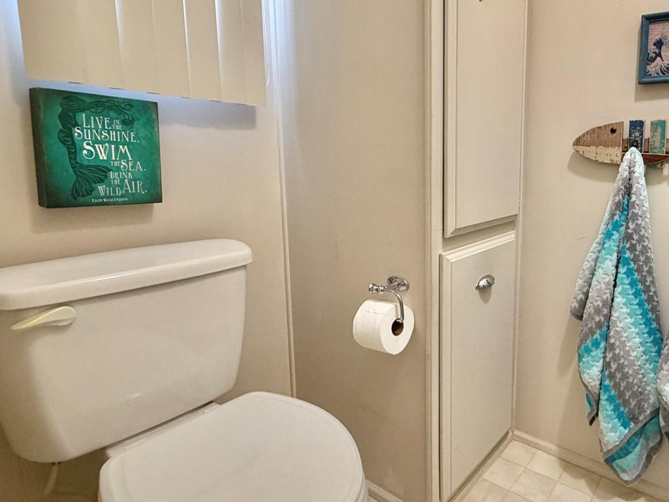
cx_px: 494
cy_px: 213
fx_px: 425
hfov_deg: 71.7
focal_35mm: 22
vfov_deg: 60.8
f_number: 2.2
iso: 250
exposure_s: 1/60
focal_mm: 2.22
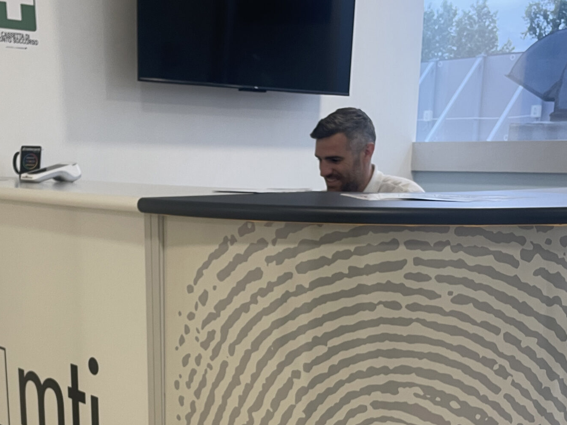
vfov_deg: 28.3
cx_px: 226
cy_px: 358
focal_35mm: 50
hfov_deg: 38.0
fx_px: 819
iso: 64
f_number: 1.6
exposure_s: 1/50
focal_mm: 4.2
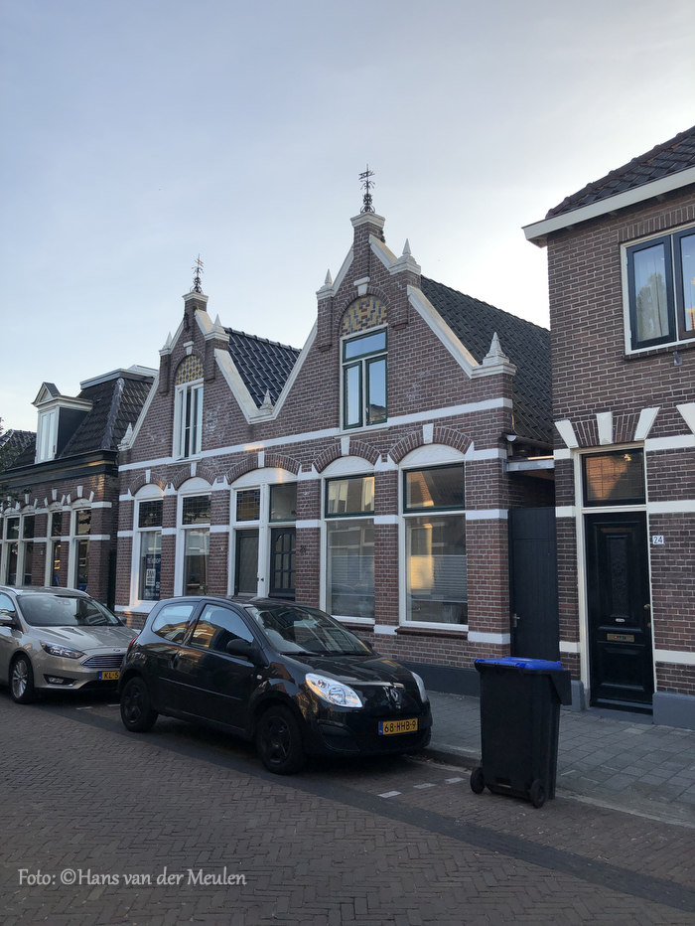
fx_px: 749
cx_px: 348
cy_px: 463
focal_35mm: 28
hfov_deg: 49.8
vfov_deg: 63.4
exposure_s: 1/545
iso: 20
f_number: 1.8
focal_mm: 3.99
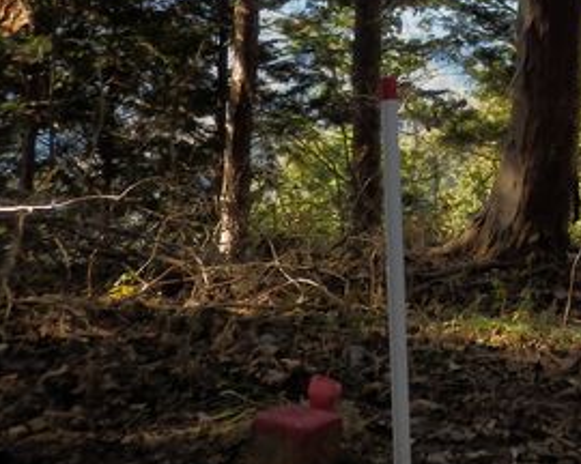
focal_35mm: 107
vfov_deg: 14.0
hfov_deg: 16.5
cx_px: 844
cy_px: -71
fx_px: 1840
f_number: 3.9
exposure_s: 1/125
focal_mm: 6.6
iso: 80
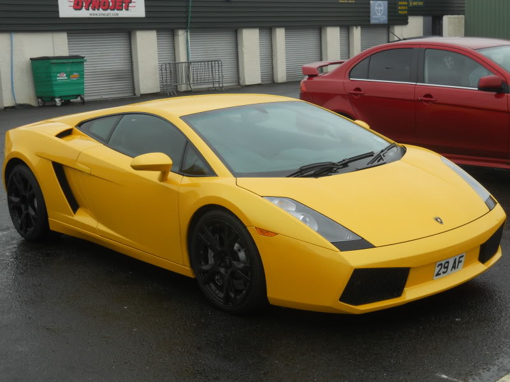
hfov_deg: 35.5
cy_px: 191
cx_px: 255
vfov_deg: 27.0
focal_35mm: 54
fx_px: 796
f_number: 3.7
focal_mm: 9.6
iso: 125
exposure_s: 1/250
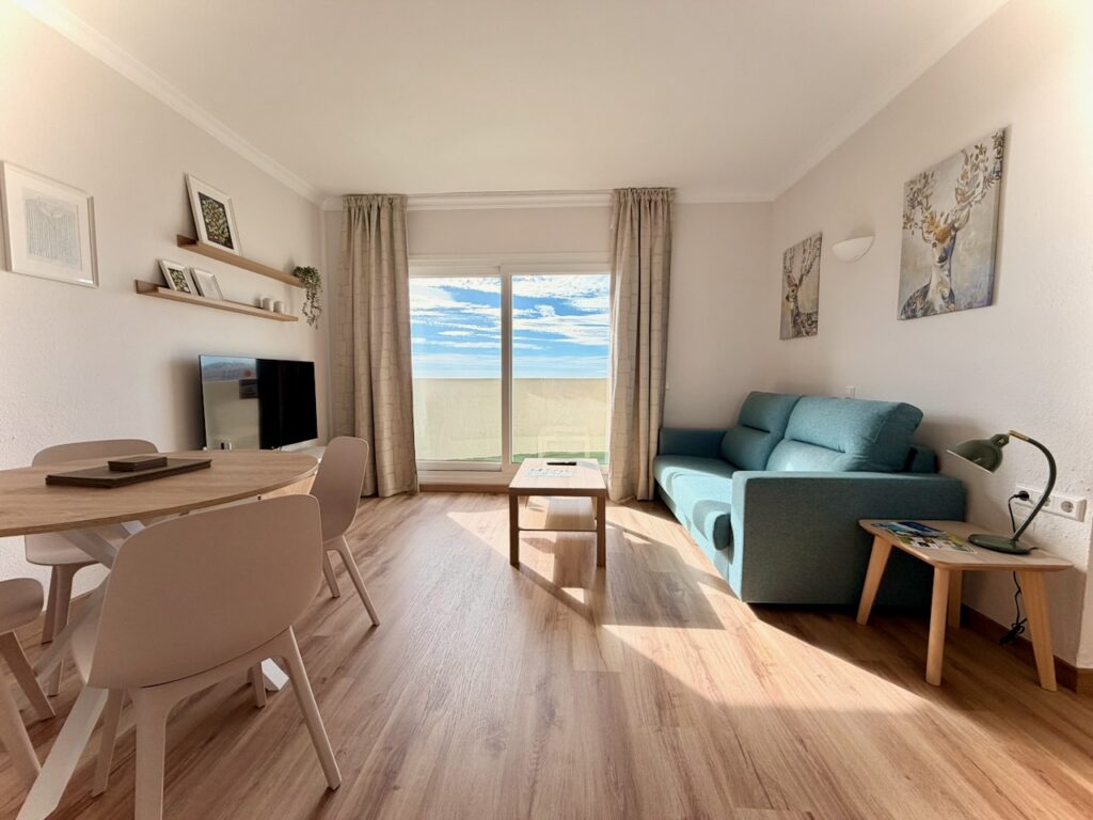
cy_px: 410
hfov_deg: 102.1
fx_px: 442
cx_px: 546
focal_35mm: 14
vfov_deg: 85.7
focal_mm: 2.22
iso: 50
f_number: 2.2
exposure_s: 1/274
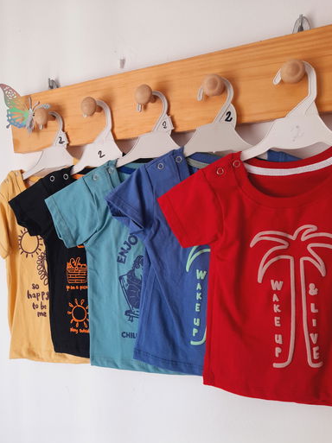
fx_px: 333
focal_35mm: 26
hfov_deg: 53.0
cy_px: 229
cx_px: 166
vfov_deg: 67.3
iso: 100
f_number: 2
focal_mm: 4.6
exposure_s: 1/33
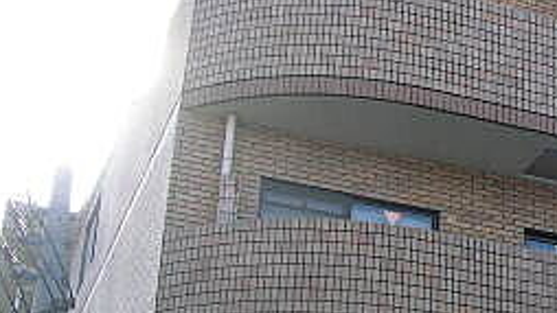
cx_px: 658
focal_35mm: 96
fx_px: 1418
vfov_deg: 12.6
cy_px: 193
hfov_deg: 20.8
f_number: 4.8
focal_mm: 5.4
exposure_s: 1/150
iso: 50
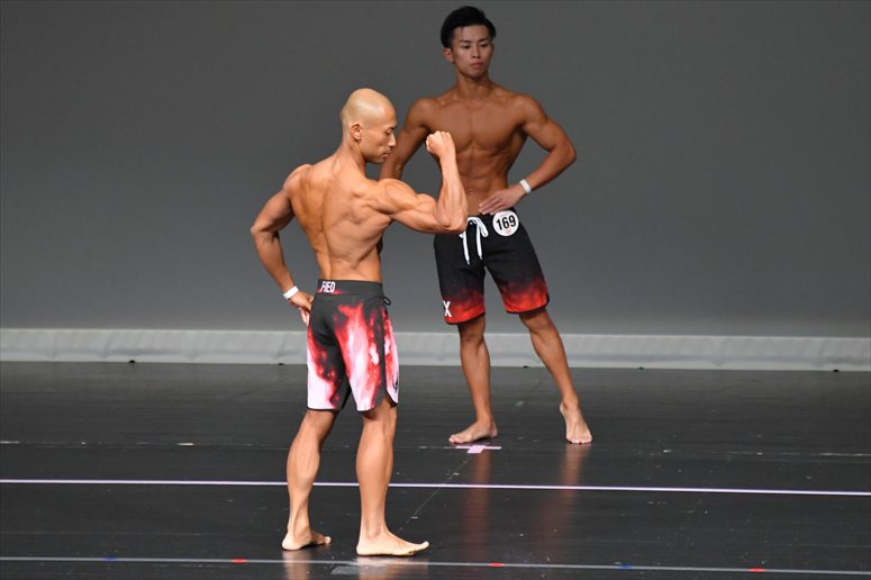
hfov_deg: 5.5
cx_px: 436
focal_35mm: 375
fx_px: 9069
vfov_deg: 3.7
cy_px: 290
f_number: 5.6
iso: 5000
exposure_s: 1/400
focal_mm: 250
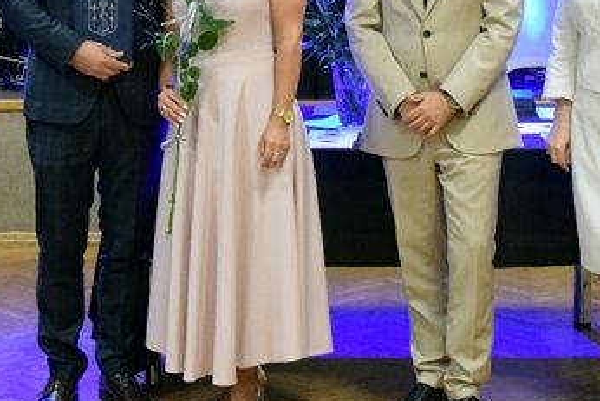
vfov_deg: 11.6
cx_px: 288
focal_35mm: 117
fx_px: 1951
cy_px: 42
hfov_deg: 17.5
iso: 5000
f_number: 4.2
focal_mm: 30
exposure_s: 1/100
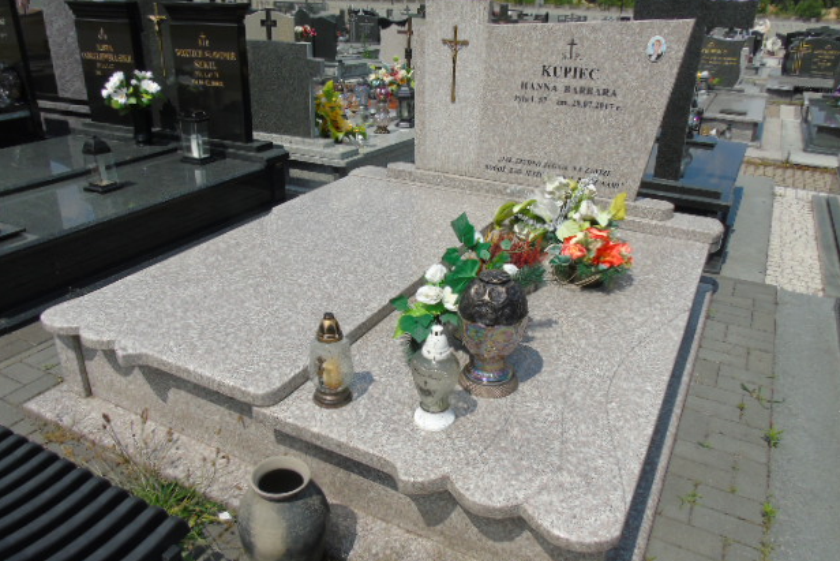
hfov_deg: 67.4
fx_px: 630
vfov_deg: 48.0
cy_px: 276
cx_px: 412
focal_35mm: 27
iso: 80
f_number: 4.3
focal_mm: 4.4
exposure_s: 1/1000
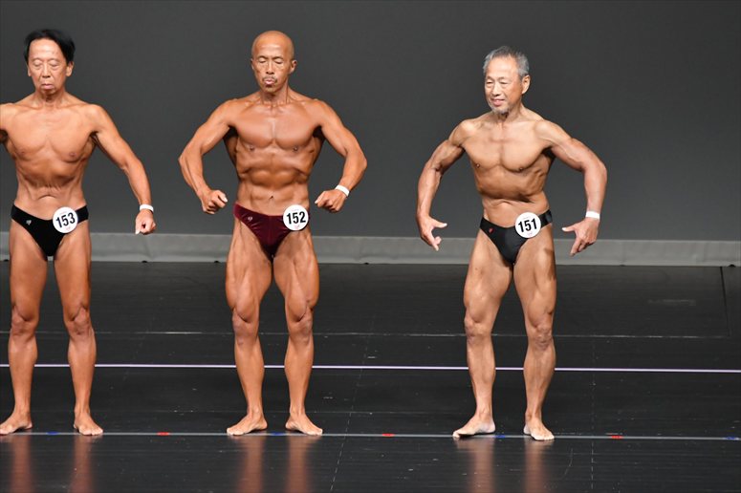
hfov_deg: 5.5
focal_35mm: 375
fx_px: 7715
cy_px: 246
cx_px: 370
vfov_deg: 3.7
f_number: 5.6
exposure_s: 1/400
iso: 4000
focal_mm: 250
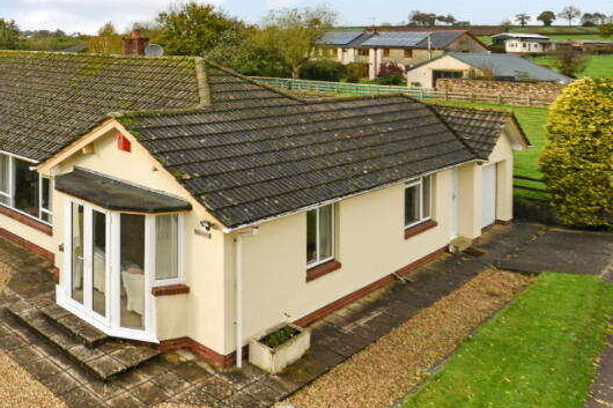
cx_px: 38
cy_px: 75
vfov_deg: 42.7
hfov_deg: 53.8
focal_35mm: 29
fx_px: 494
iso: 125
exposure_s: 1/200
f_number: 5
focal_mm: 10
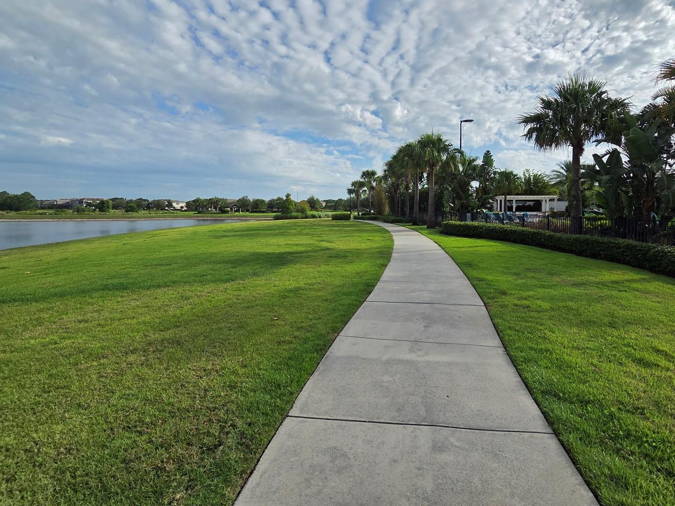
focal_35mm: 16
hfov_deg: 94.1
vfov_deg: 77.7
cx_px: 377
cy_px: 220
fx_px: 312
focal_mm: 2.2
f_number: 2.2
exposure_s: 1/2621
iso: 50
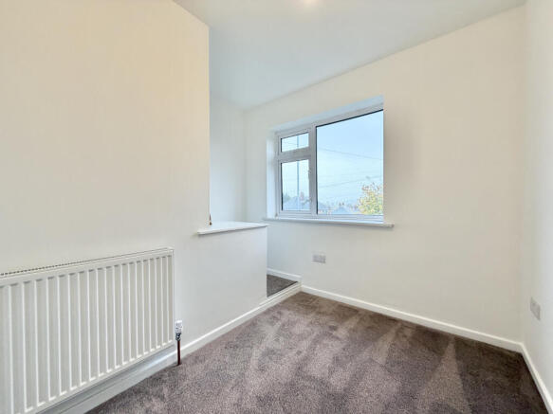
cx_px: 276
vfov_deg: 85.7
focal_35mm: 14
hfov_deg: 102.1
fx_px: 224
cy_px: 207
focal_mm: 2.22
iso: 200
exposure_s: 1/121
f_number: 2.2
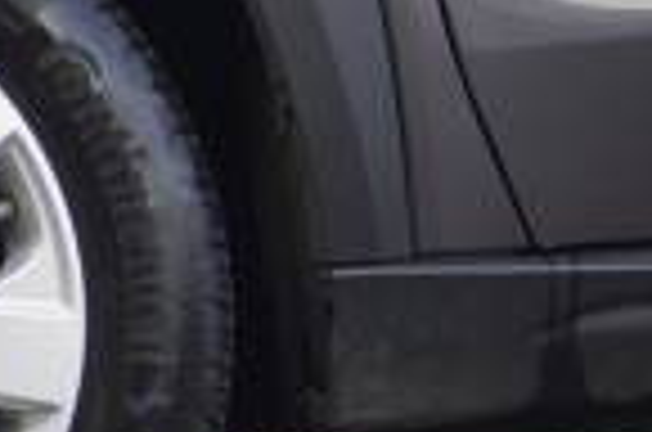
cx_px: -567
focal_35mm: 239
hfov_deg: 8.3
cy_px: 158
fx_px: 4319
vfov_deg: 5.7
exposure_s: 1/60
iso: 160
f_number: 5.6
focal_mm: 36
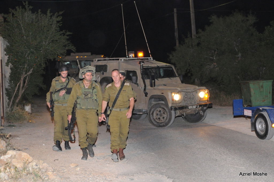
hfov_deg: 24.6
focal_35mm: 82
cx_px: 137
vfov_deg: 16.5
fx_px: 627
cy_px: 91
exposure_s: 1/80
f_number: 5
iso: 2500
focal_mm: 55
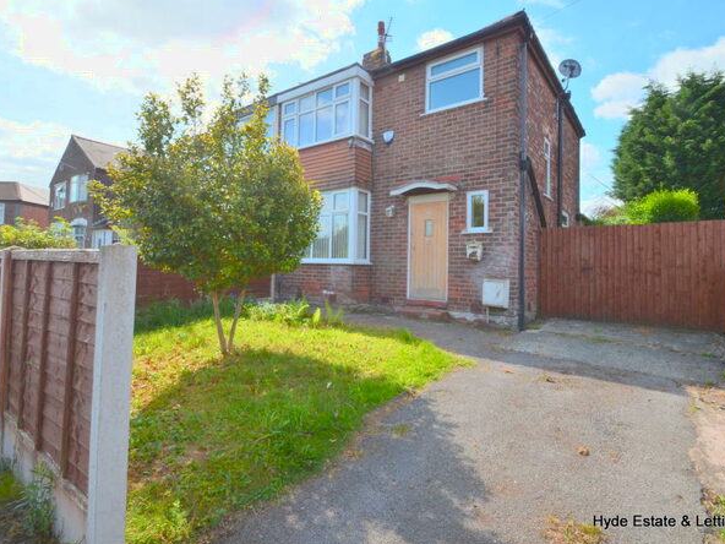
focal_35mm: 17
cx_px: 385
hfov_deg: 90.9
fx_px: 356
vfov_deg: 74.7
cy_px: 264
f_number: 10
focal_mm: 10
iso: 250
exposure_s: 1/250
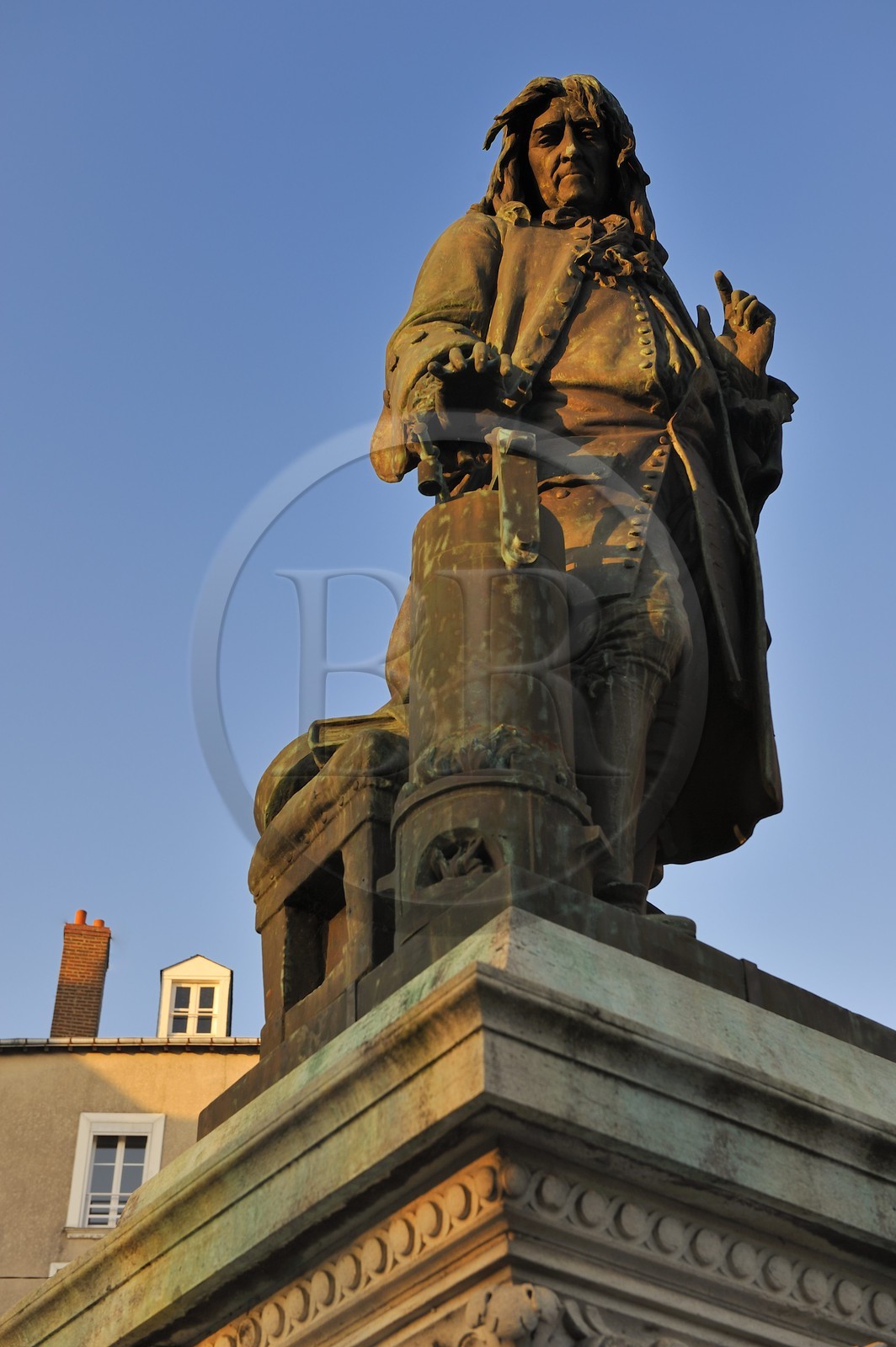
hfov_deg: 24.2
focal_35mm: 56
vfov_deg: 35.7
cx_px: 448
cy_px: 674
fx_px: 2094
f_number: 7.1
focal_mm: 56
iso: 200
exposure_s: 1/125
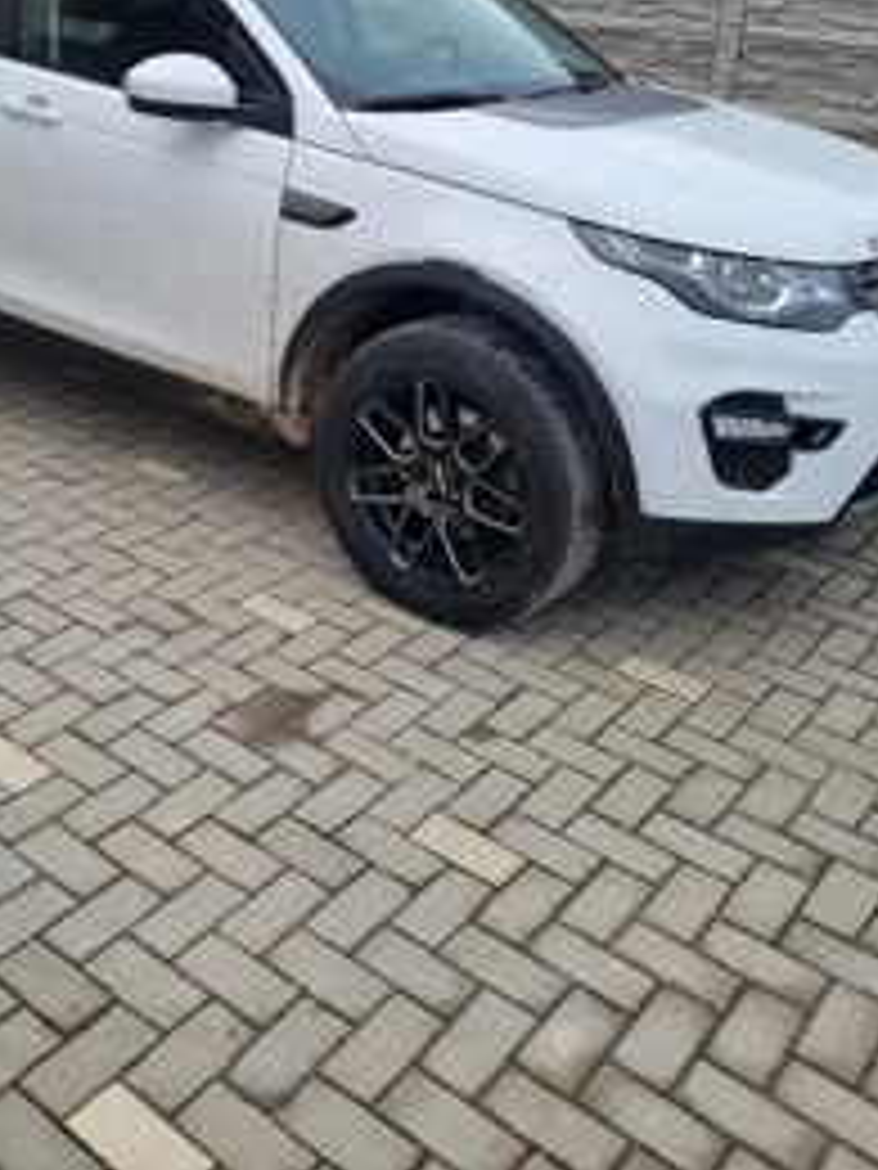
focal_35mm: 40
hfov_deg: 35.8
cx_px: 342
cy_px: 274
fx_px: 1353
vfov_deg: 45.0
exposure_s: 1/667
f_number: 1.8
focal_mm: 5.4
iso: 50
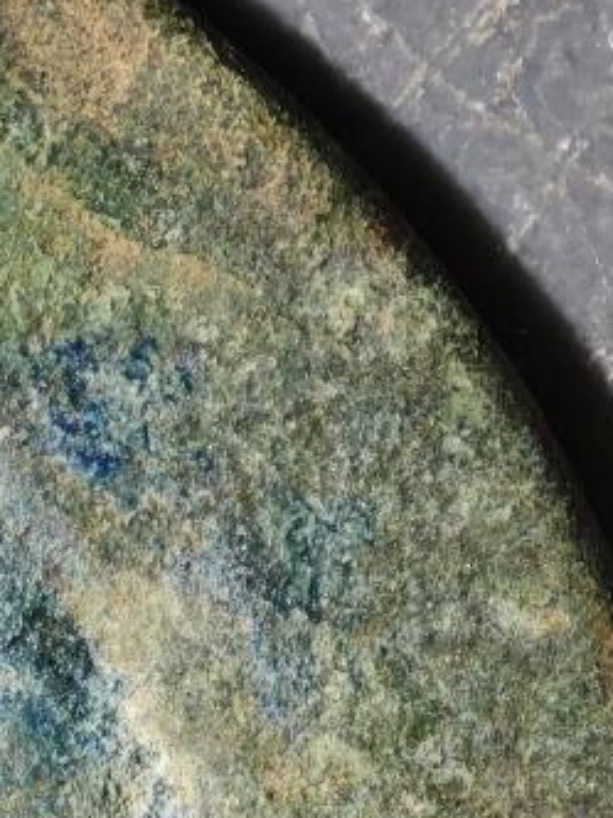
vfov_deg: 3.5
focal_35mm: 569
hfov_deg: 2.6
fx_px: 13435
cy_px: 1101
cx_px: -746
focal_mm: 9
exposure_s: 1/100
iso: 400
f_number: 2
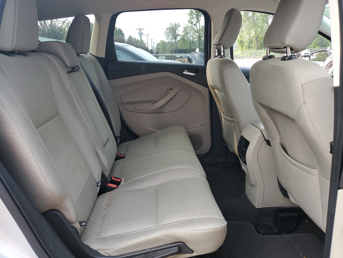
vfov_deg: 53.1
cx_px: 172
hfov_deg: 67.3
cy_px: 129
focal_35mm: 26
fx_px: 258
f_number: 1.5
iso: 50
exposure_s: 1/200
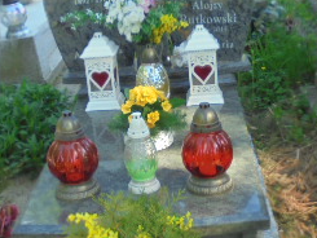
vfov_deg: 21.6
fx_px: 623
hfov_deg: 28.5
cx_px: 160
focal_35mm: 68
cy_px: 107
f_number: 3.5
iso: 100
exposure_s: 1/100
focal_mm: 4.6
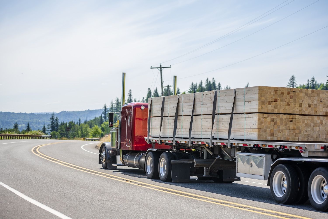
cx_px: 164
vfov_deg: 17.5
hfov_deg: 26.0
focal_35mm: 78
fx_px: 711
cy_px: 110
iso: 64
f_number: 2.8
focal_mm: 78
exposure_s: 1/640
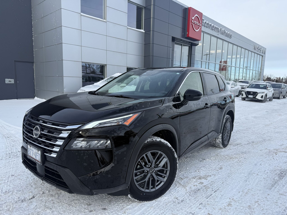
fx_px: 199
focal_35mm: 24
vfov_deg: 56.8
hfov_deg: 71.6
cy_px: 108
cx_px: 144
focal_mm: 6.76
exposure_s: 1/2110
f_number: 1.78
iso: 80
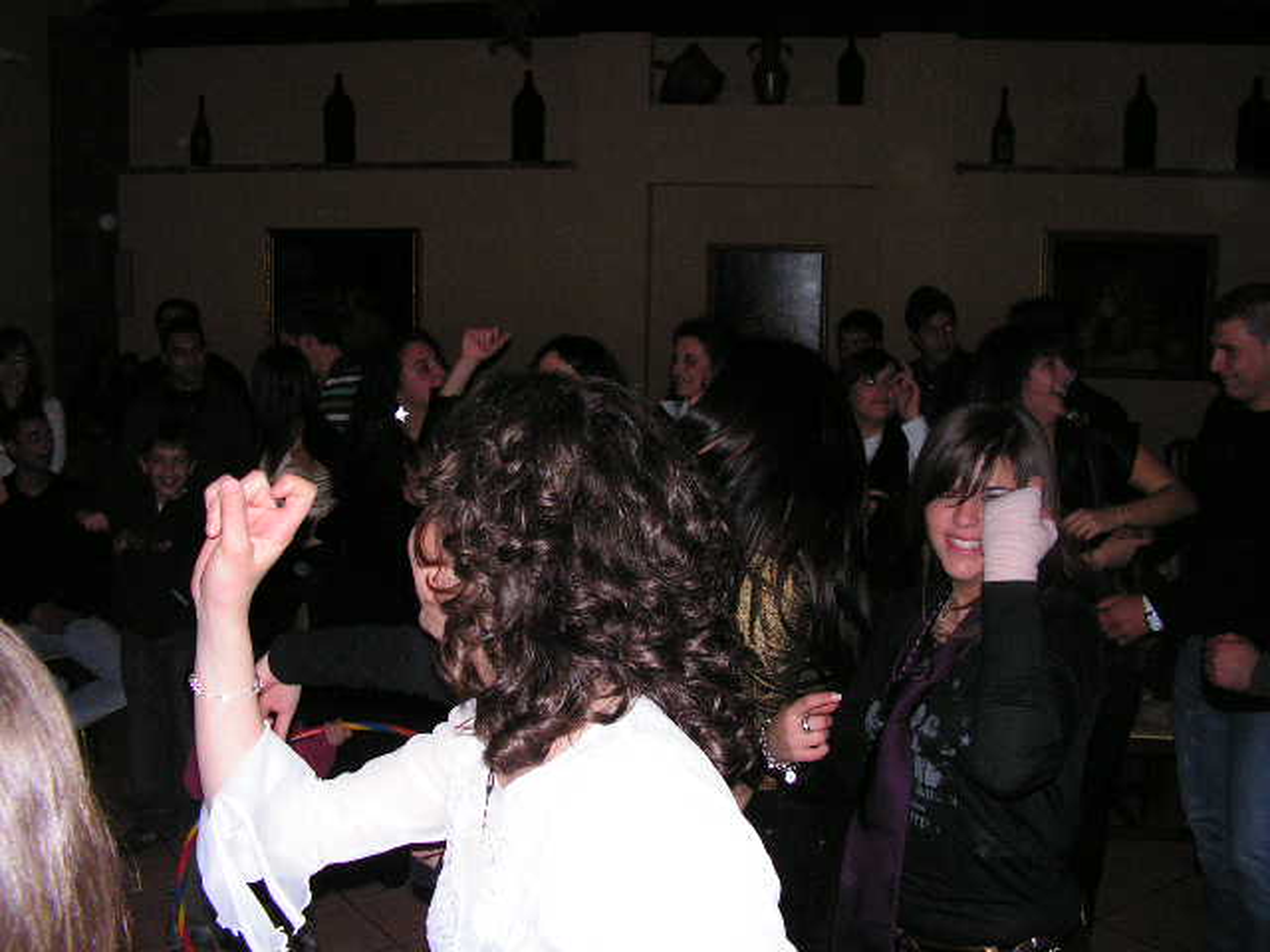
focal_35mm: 36
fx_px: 1321
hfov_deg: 51.4
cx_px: 635
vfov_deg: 39.7
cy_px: 476
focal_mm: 6
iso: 200
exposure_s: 1/40
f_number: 3.2
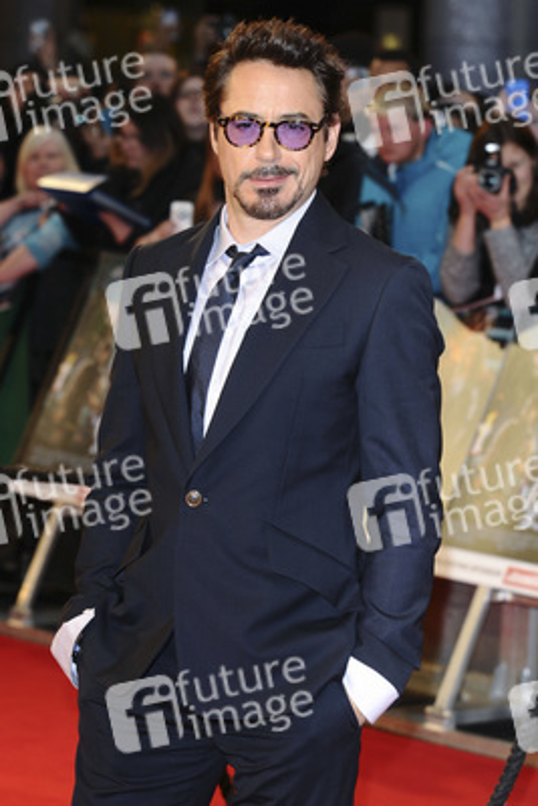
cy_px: 403
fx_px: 2889
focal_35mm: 129
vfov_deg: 15.9
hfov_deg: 10.6
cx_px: 269
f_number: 4.5
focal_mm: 86
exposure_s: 1/200
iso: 320
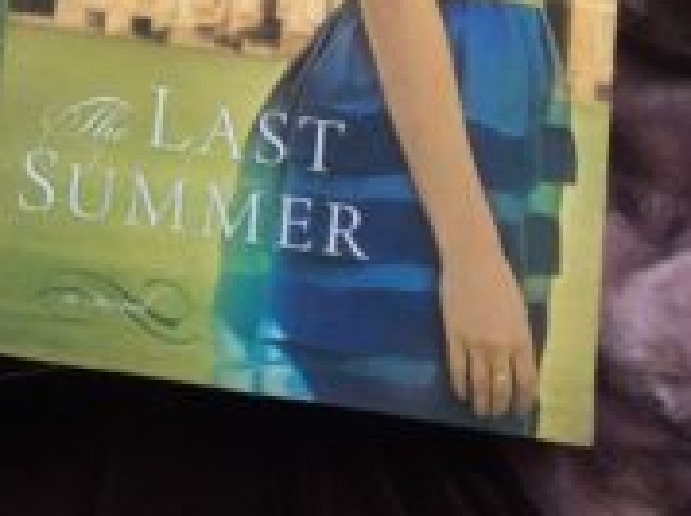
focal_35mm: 98
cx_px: -423
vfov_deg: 14.1
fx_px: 1954
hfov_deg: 17.5
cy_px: -268
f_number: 2.2
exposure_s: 1/60
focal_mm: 4.15
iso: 40
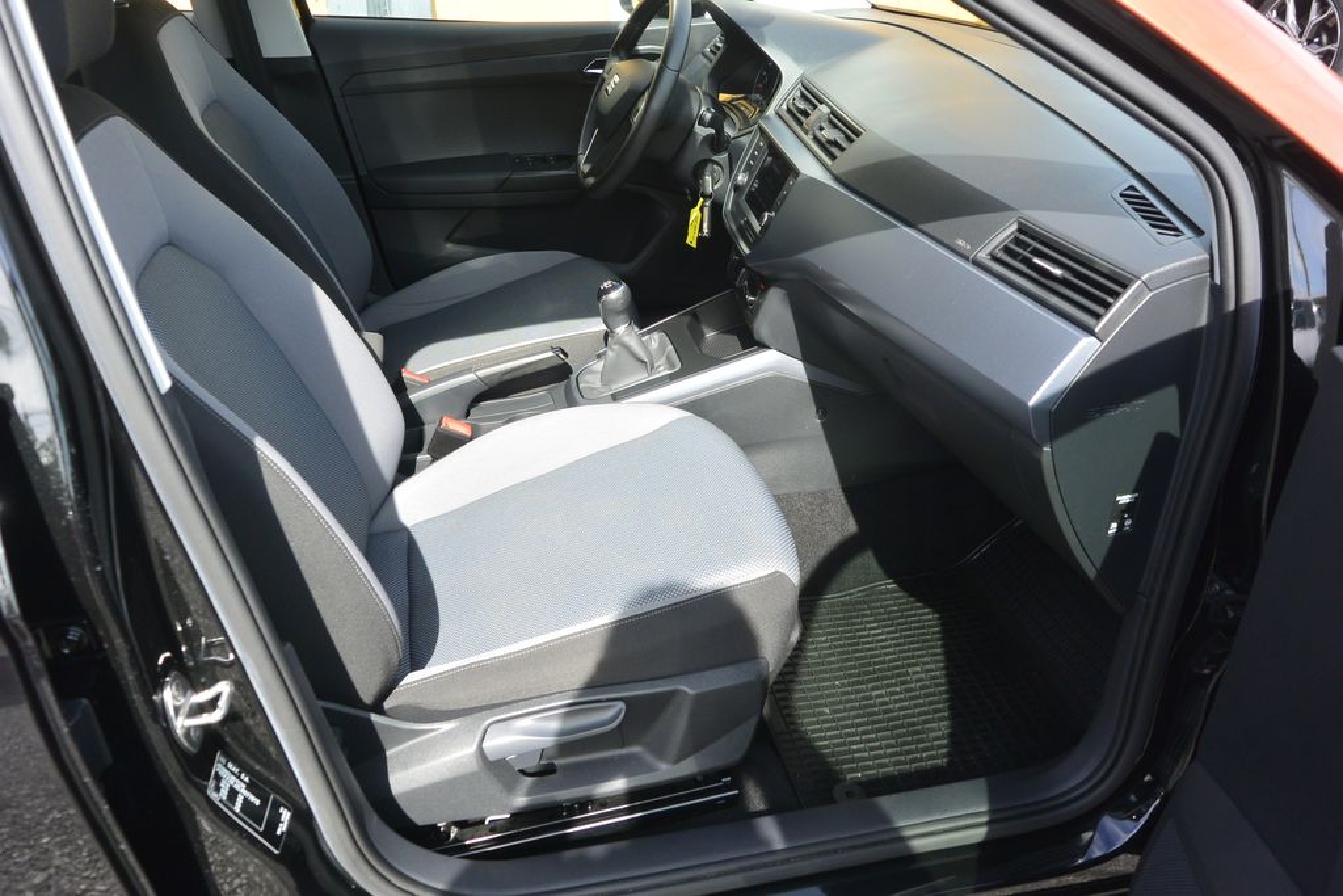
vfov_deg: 47.9
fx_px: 1007
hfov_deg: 67.4
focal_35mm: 27
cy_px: 448
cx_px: 672
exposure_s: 1/320
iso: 160
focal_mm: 10
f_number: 4
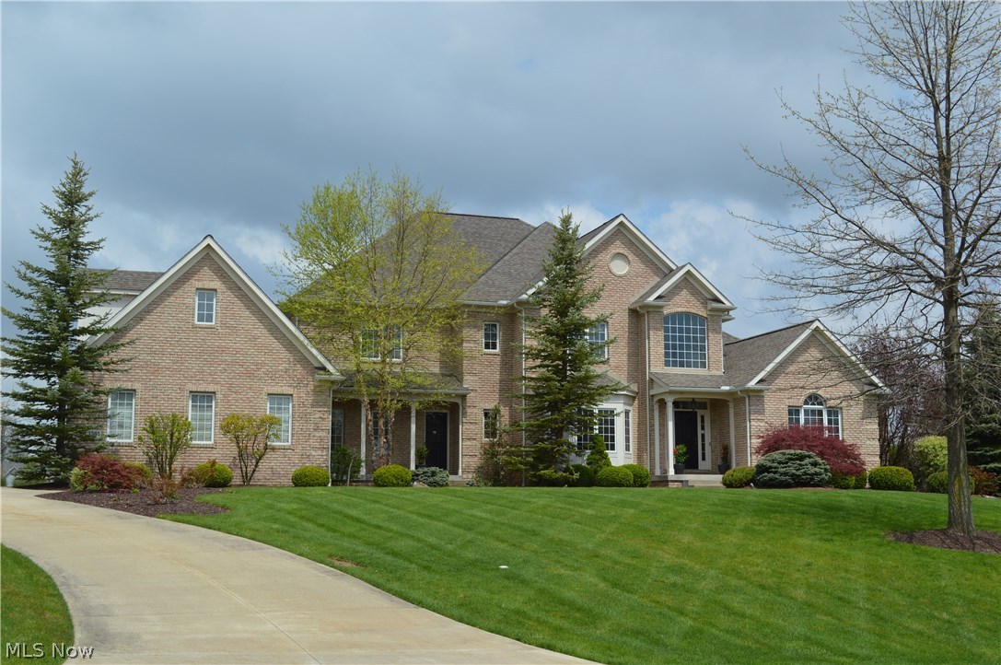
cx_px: 500
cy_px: 332
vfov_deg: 31.8
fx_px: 1166
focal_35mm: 42
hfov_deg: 46.4
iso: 100
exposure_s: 1/320
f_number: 9
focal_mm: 28
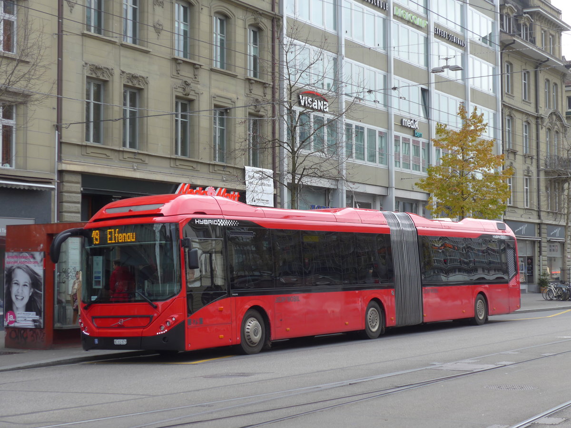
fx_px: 1089
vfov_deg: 22.3
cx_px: 286
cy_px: 214
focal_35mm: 66
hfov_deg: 29.4
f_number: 3.9
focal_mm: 13.4
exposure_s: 1/160
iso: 80
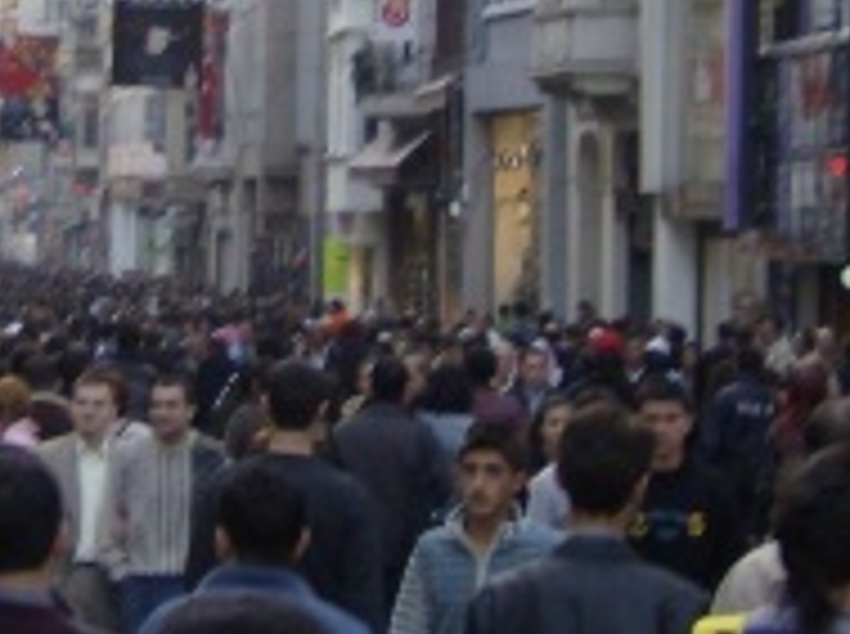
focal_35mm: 156
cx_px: 144
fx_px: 3823
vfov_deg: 9.4
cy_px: 25
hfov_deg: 12.6
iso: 100
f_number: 3.1
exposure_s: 1/104
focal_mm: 7.7
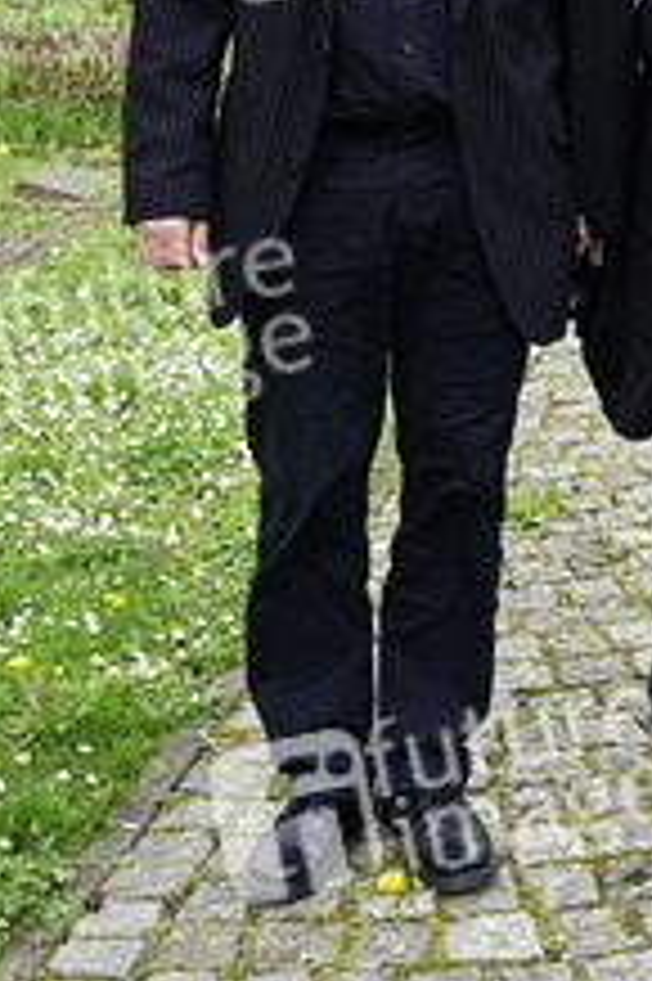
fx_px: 1496
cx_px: 571
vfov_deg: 34.5
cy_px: 122
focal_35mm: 55
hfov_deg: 24.0
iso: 800
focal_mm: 30
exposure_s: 1/250
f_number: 7.1
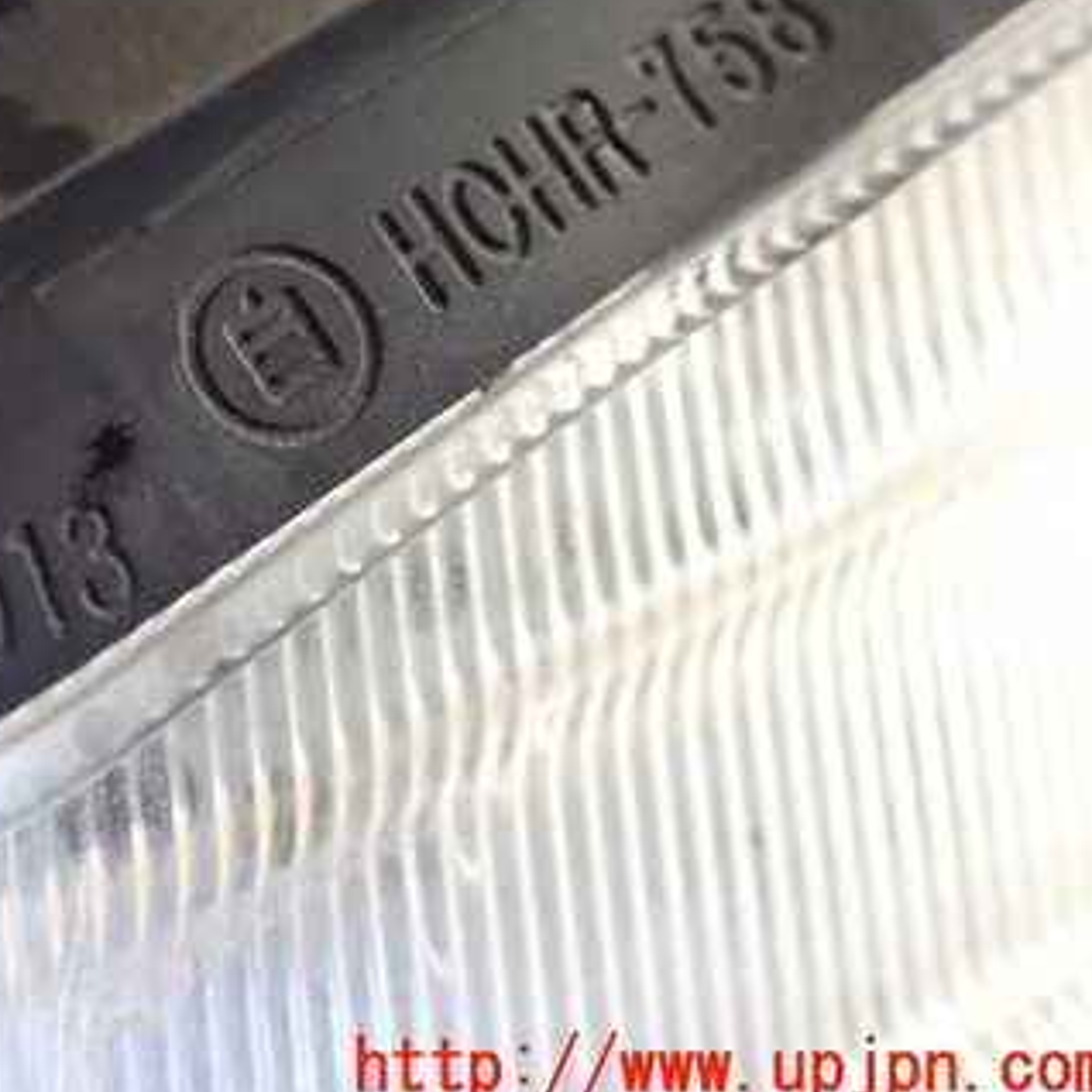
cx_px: 100
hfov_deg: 32.3
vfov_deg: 33.6
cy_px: 340
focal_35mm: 50
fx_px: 1785
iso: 1600
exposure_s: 1/30
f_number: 2.3
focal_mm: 5.4
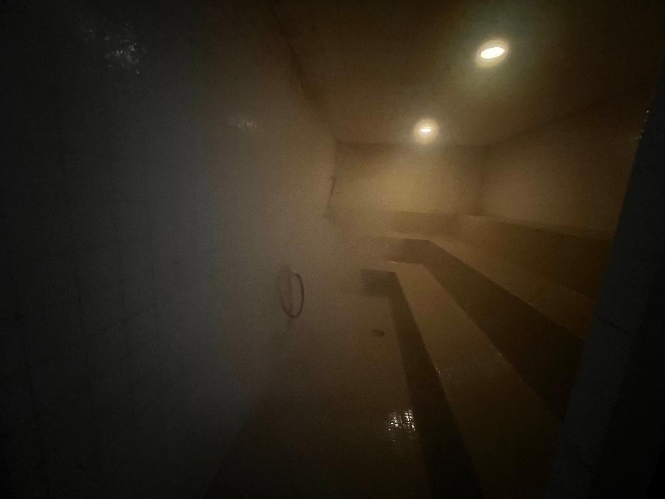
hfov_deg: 106.2
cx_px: 332
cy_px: 250
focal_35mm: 13
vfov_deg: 89.9
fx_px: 250
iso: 1250
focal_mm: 1.57
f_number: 1.8
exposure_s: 1/30
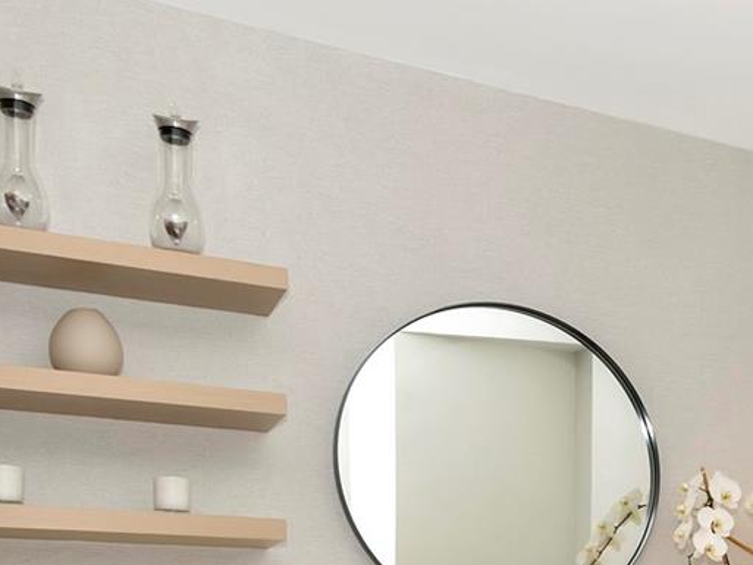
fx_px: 1273
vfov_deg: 23.1
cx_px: 906
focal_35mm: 58
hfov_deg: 28.6
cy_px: 665
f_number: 7.1
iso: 400
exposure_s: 1/200
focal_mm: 13
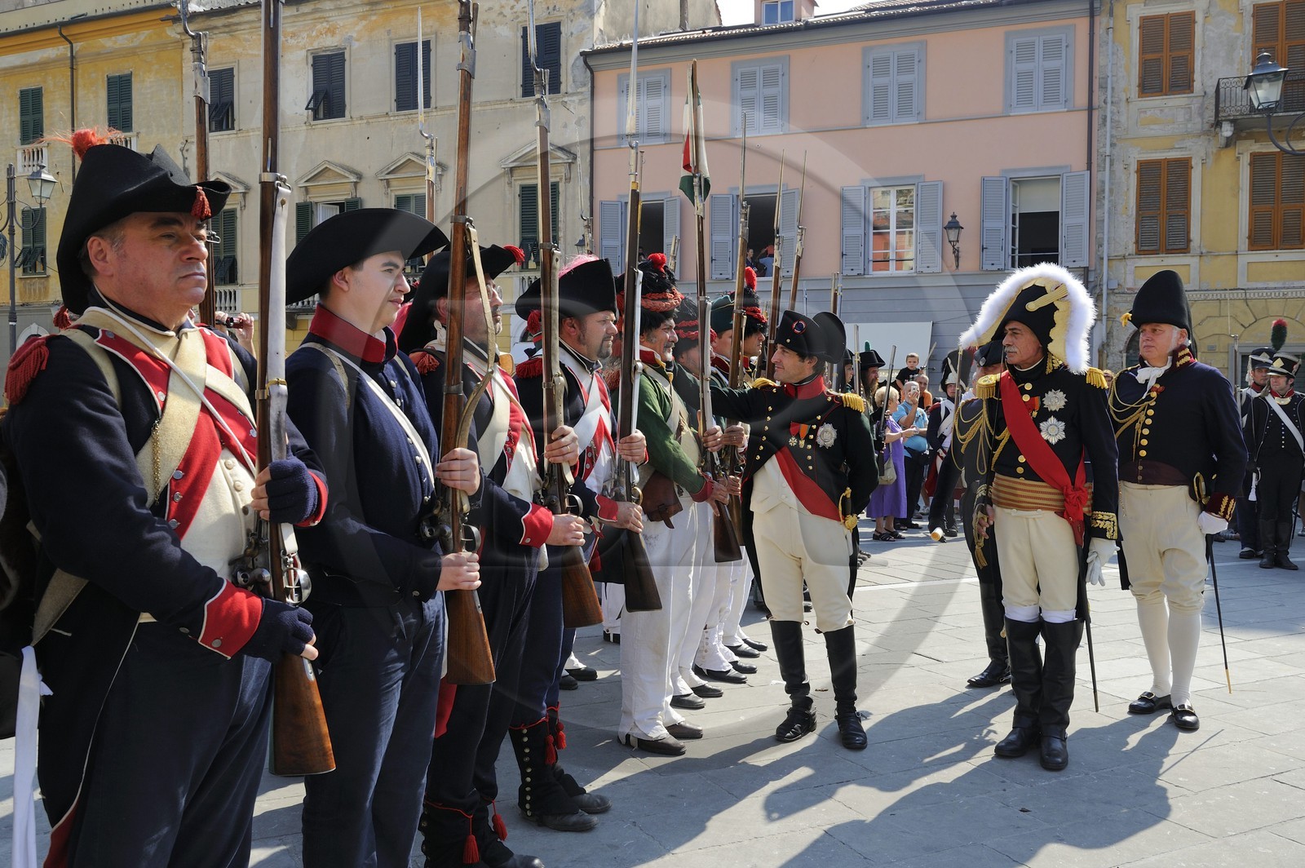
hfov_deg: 60.3
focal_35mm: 31
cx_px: 652
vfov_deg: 42.3
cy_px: 434
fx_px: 1123
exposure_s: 1/320
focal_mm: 31
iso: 400
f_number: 10
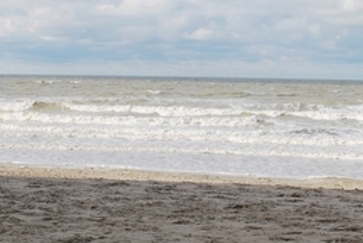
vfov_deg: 16.5
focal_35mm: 83
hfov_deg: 24.2
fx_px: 838
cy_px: 103
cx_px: 265
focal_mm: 24
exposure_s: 1/200
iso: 100
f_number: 8
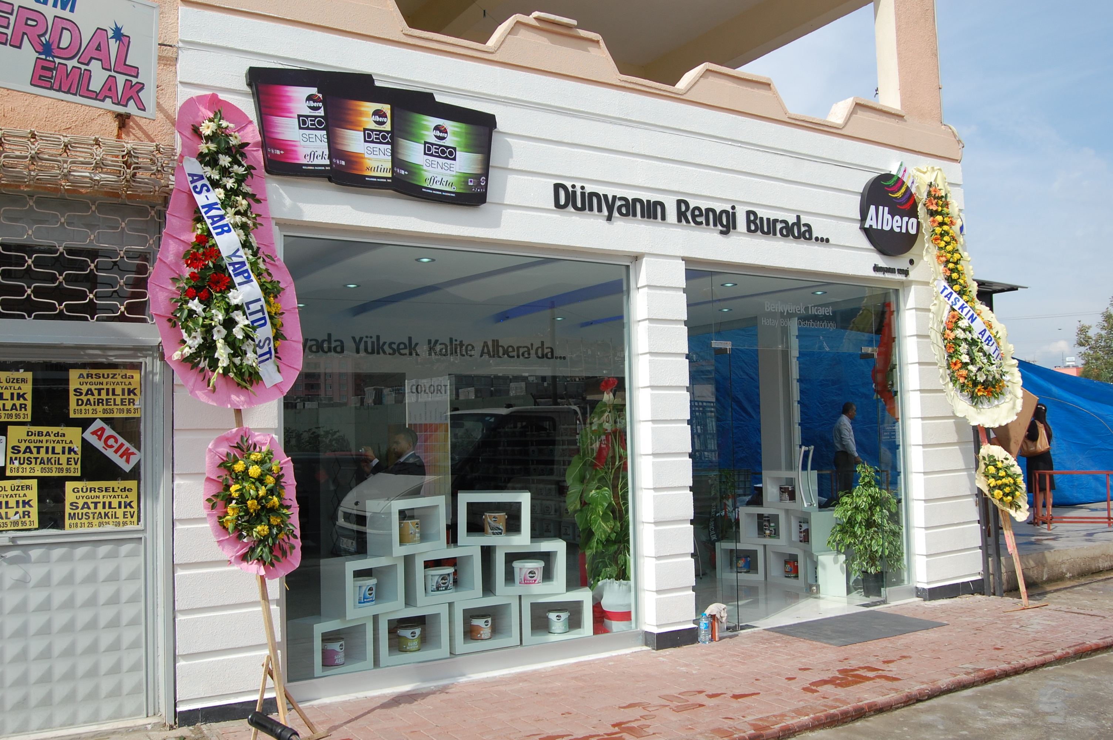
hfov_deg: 62.0
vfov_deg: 43.5
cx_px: 556
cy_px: 370
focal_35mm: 30
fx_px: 927
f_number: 9
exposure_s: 1/320
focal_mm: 20
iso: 200
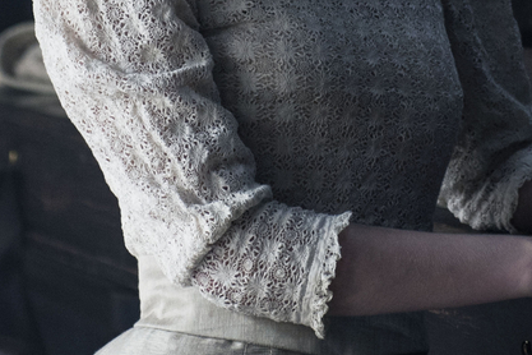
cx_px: 436
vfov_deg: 5.2
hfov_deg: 7.7
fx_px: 3931
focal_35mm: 266
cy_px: -17
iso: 500
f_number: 3.2
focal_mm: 70
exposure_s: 1/160
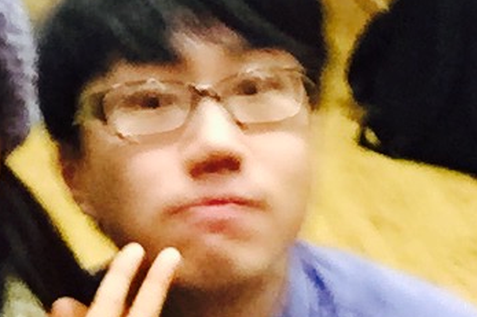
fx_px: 1576
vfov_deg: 11.0
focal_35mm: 119
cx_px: 96
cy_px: 510
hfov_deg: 17.1
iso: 400
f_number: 2.2
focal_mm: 2.65
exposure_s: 1/15
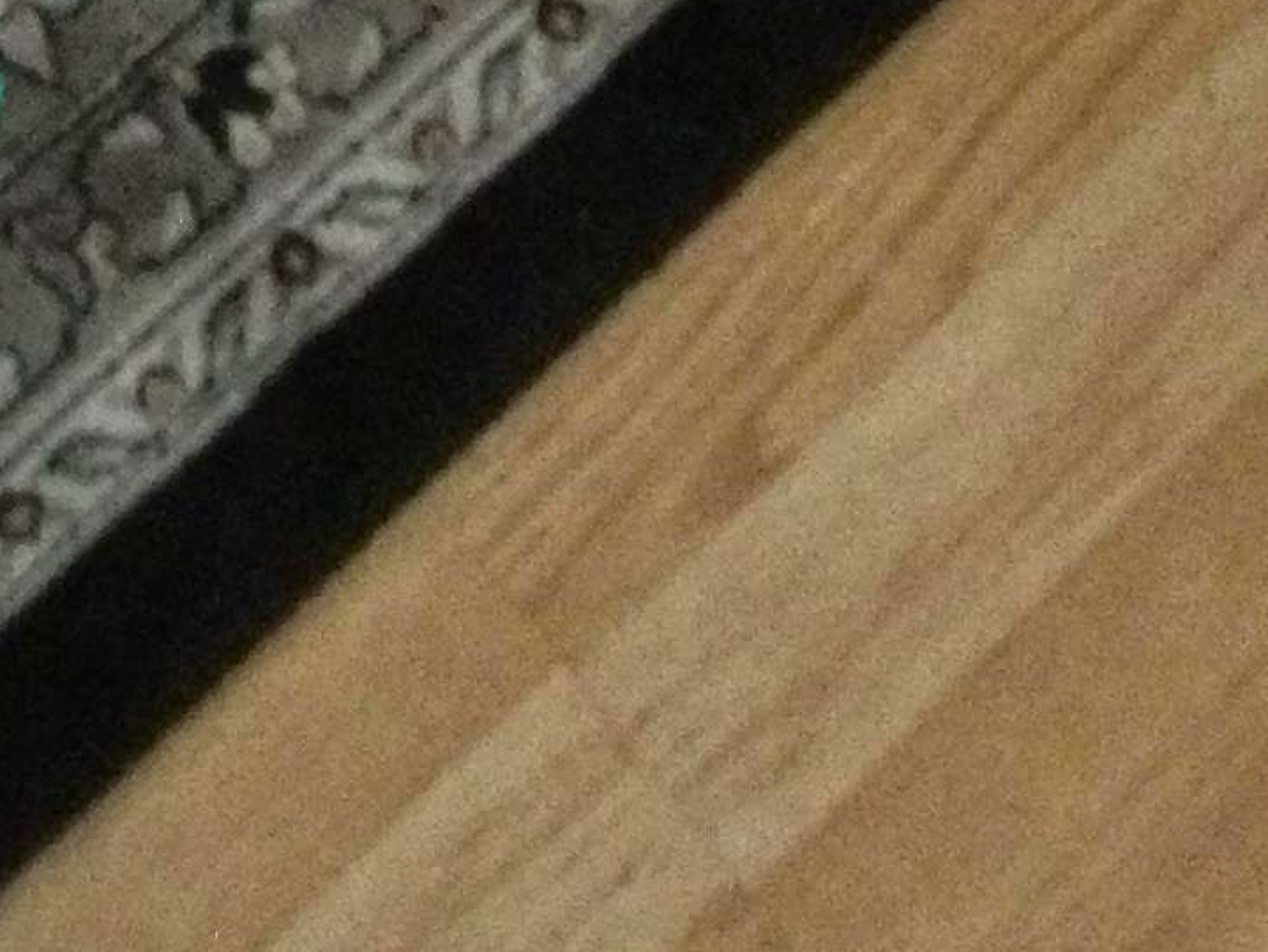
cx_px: -950
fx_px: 5826
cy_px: -1054
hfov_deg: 11.6
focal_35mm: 159
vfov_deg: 8.7
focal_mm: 4.28
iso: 640
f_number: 2.4
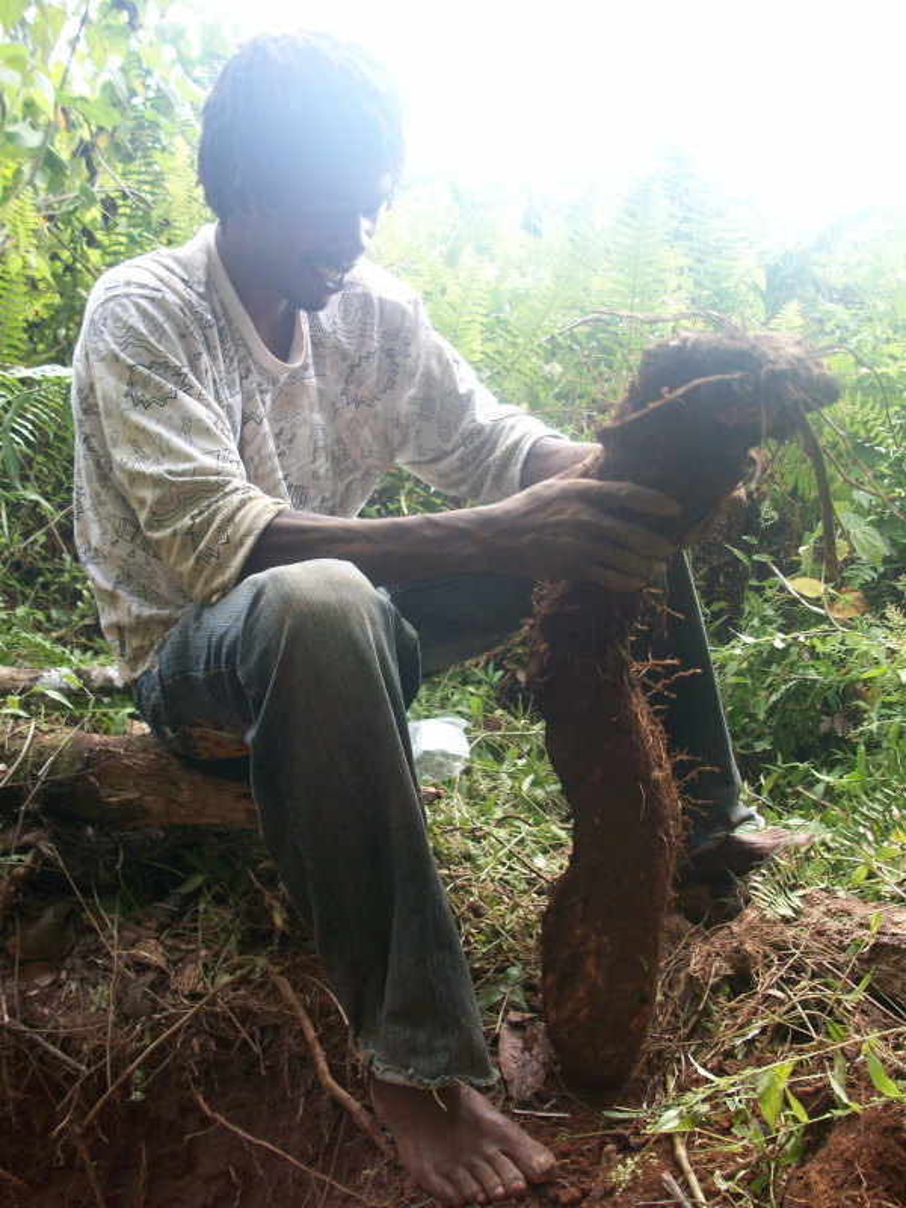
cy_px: 604
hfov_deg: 41.8
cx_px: 453
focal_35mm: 34
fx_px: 1187
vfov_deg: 54.0
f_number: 2.8
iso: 68
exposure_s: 1/60
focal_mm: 5.7
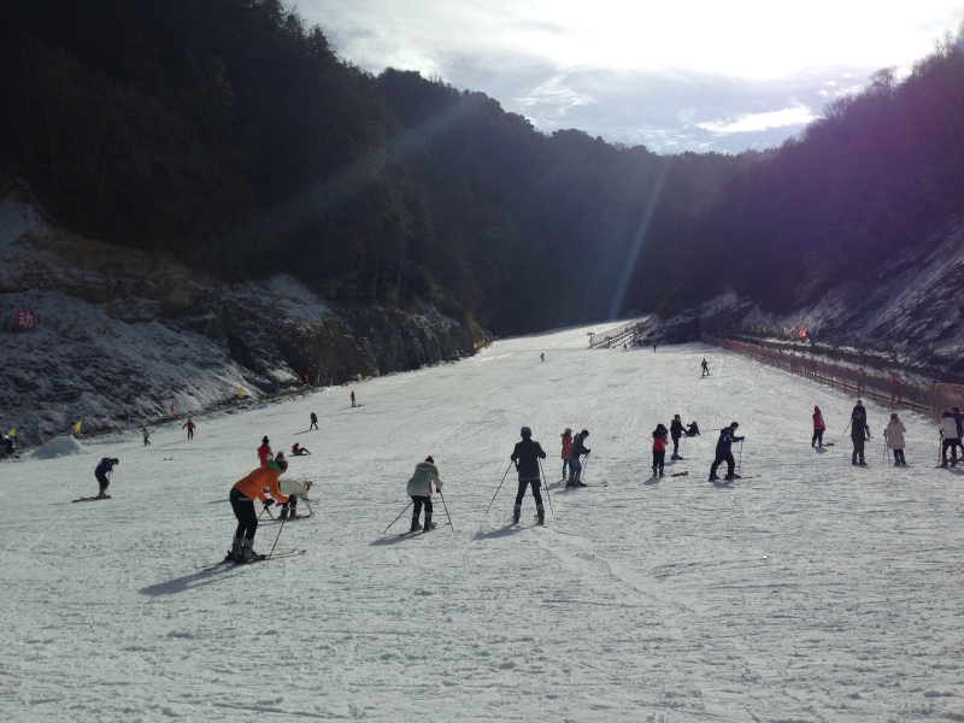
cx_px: 482
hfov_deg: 55.4
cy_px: 362
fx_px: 919
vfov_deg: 42.9
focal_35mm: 33
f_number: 2.4
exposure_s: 1/3623
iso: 50
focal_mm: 4.12
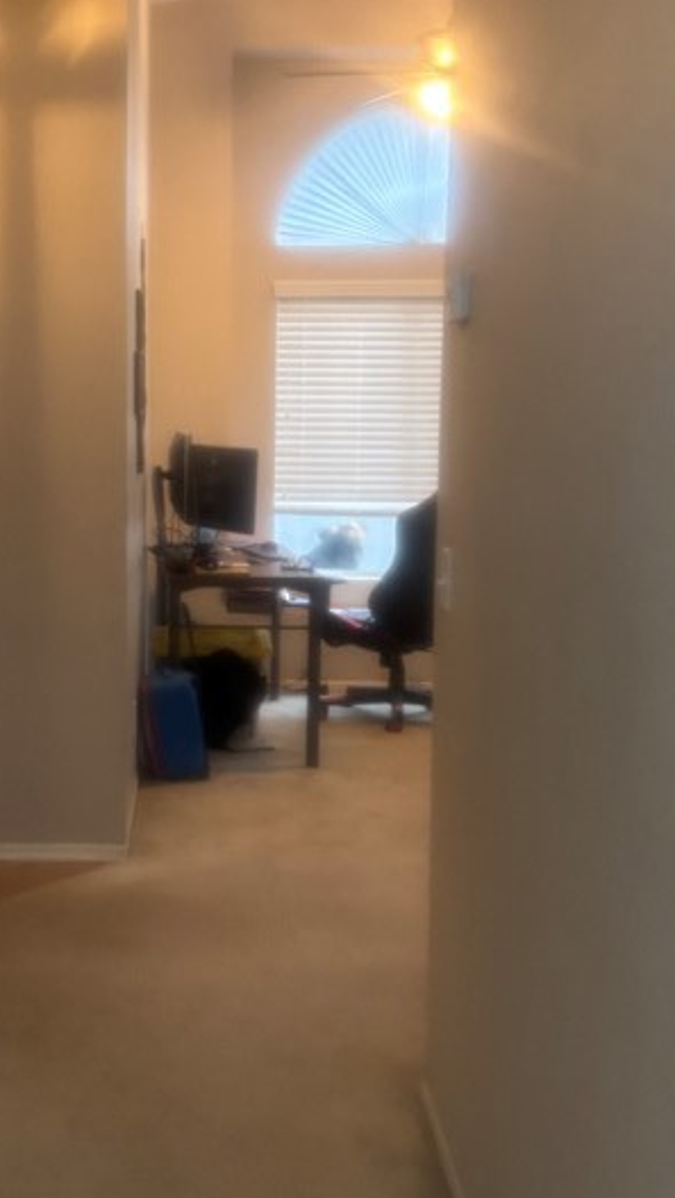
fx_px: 1748
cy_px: 584
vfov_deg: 37.8
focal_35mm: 55
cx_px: 184
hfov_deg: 21.7
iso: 400
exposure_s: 1/40
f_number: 1.6
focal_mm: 5.96
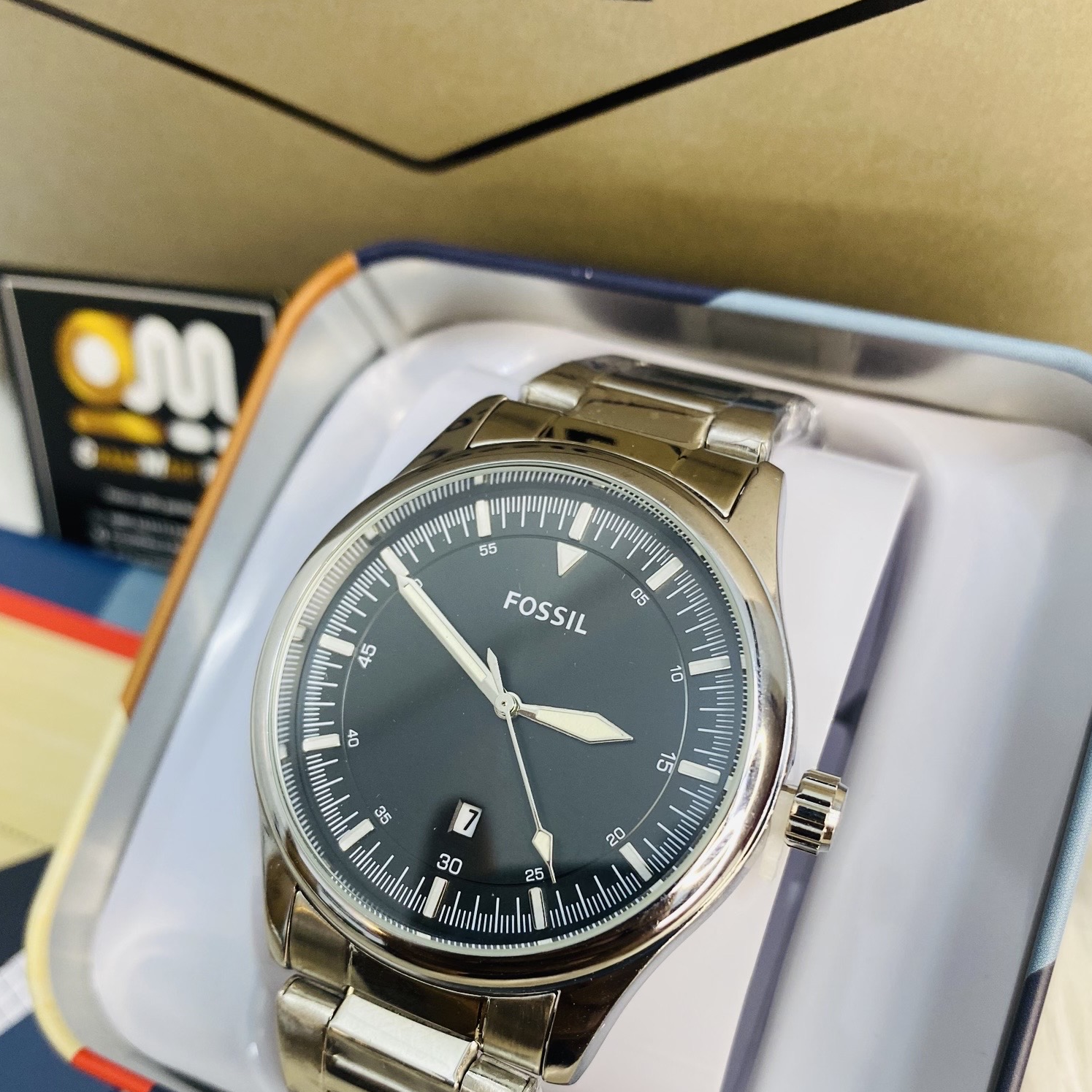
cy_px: 712
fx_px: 1106
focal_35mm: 31
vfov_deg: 51.7
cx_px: 545
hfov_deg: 52.5
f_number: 1.8
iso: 100
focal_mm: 4.25
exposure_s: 1/50
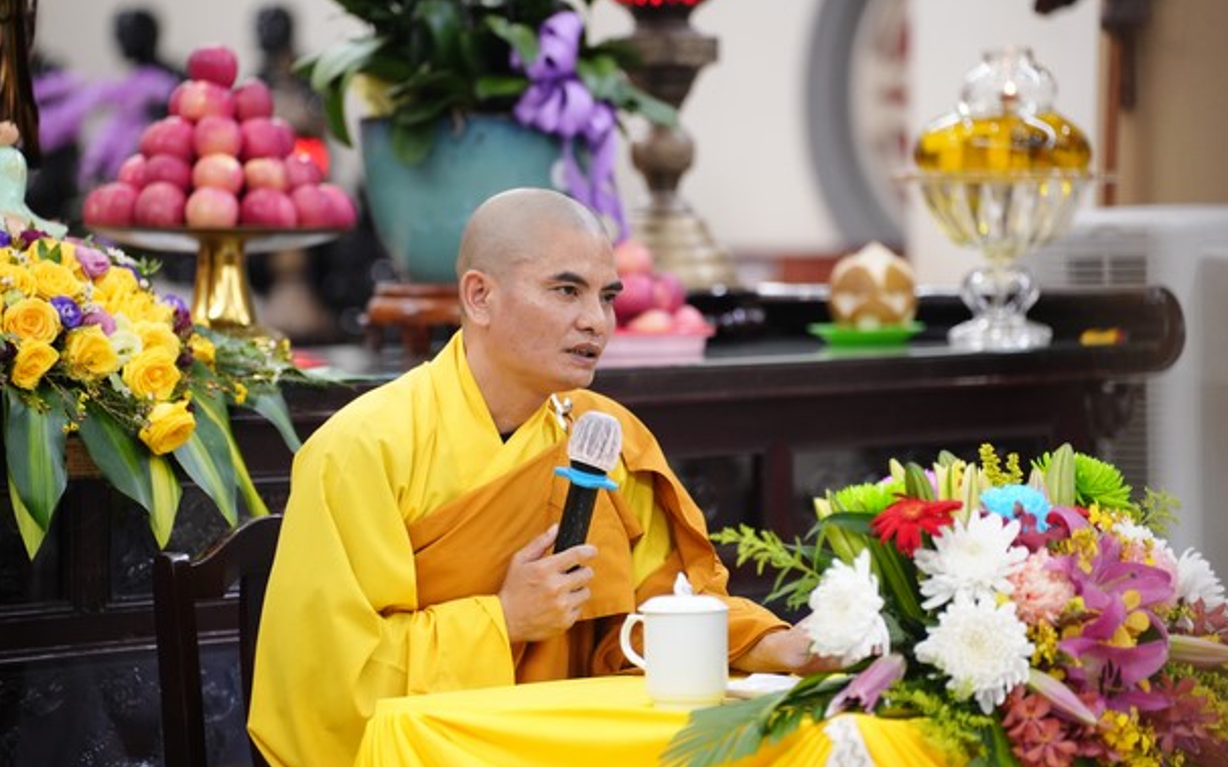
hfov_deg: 12.8
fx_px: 5488
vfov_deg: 8.0
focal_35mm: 164
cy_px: 387
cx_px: 582
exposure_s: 1/100
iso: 3200
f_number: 2.8
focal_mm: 150
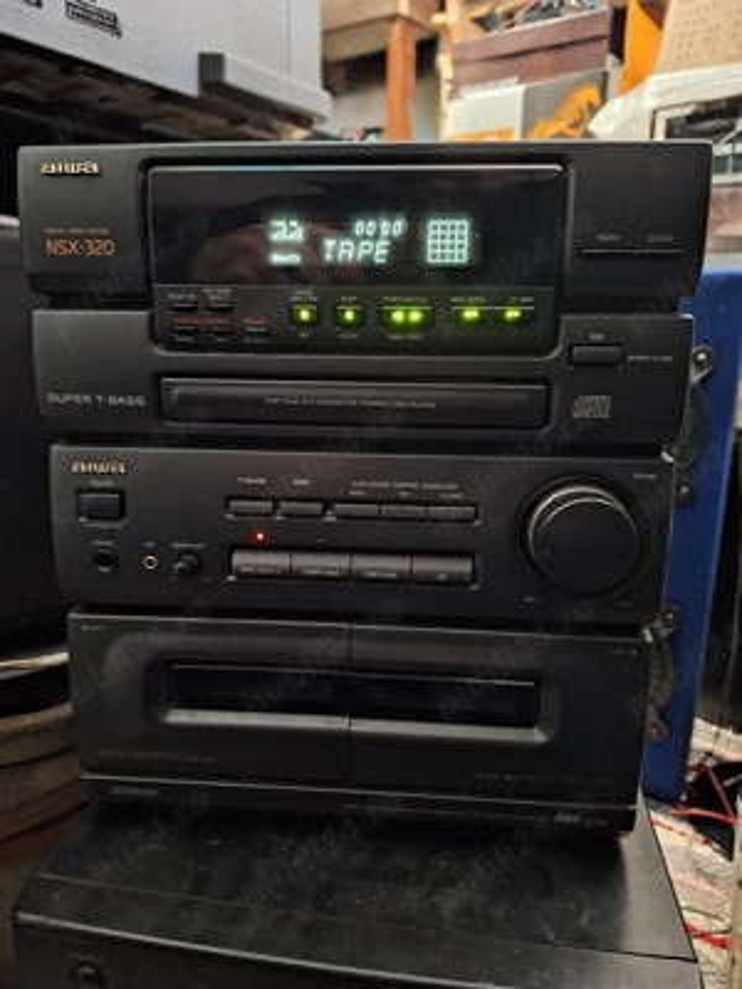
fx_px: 657
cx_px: 371
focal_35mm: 23
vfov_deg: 73.9
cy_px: 494
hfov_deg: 58.9
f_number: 1.8
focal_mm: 5.54
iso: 2000
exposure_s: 1/7
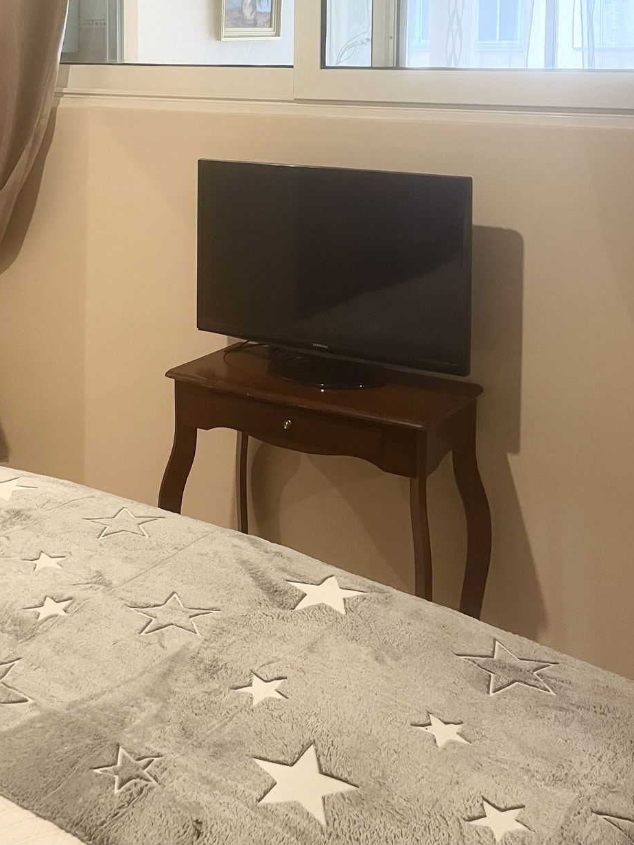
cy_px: 116
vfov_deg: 39.6
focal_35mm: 45
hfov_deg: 32.1
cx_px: 244
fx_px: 1099
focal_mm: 5.1
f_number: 1.6
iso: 160
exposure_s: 1/50
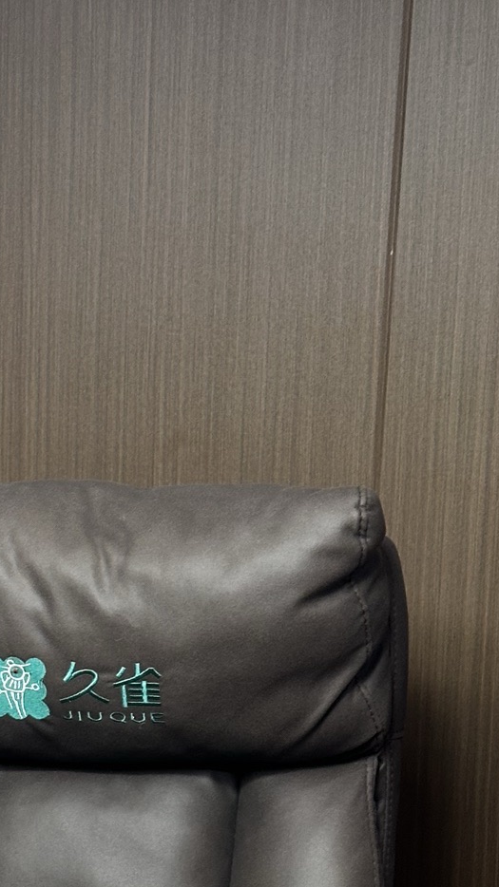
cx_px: -101
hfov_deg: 10.6
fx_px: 2636
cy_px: 689
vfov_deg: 19.0
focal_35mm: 112
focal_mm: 6.86
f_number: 1.78
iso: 100
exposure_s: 1/50
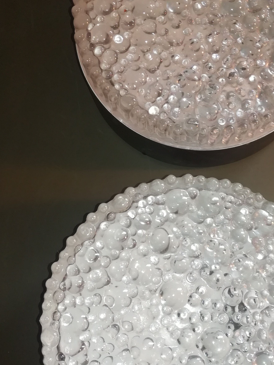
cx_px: 168
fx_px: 507
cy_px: 187
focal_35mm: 48
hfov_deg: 30.2
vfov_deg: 39.7
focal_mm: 3.79
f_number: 2
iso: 160
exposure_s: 1/30
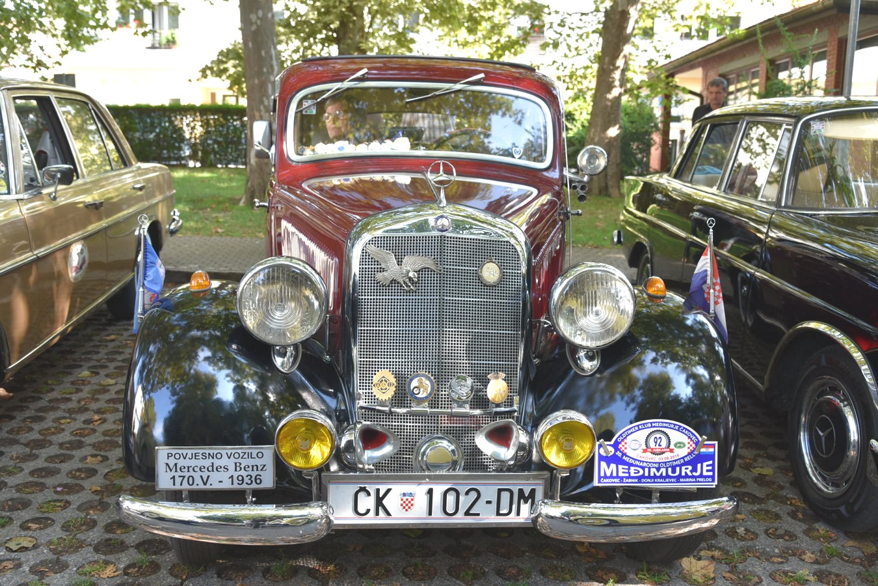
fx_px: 829
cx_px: 439
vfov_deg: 38.9
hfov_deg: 55.8
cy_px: 293
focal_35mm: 34
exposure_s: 1/100
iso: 400
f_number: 5
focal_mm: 34
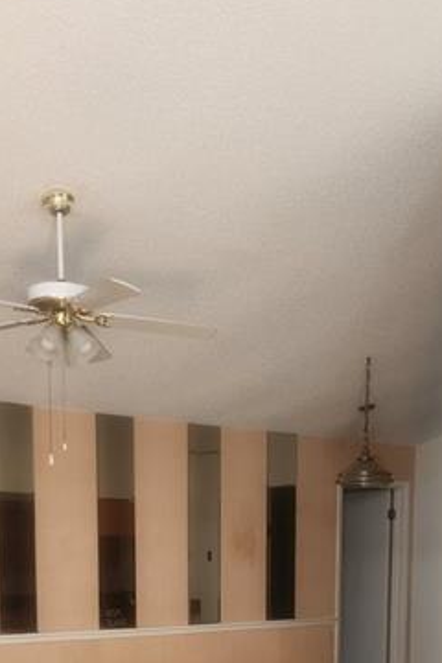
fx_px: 939
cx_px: 203
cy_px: 650
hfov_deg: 26.5
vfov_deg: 35.5
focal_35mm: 51
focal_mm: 5.4
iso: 100
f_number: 1.8
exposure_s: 1/180
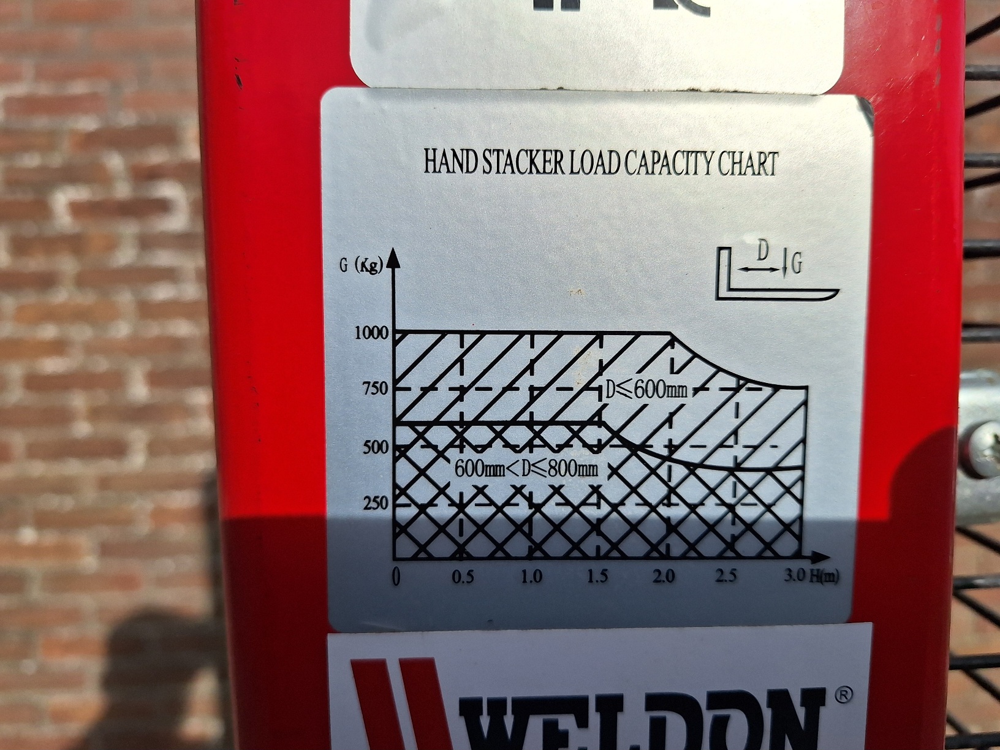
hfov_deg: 73.9
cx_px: 500
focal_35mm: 23
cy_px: 375
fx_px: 664
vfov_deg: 58.9
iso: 40
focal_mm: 5.54
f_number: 1.8
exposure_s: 1/10000
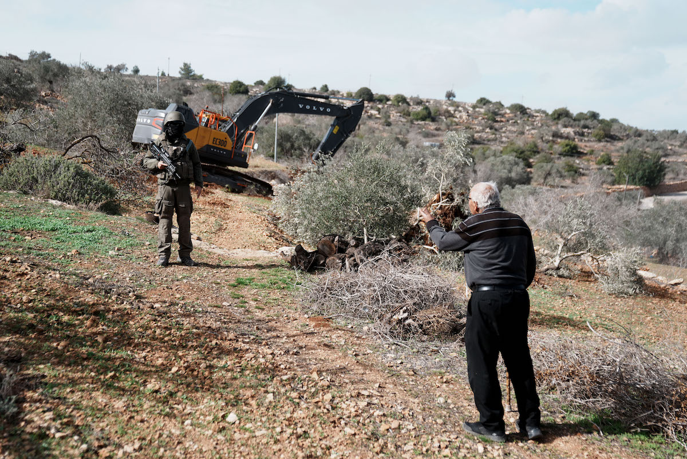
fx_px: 917
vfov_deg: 28.1
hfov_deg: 41.1
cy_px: 230
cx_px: 344
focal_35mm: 48
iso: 200
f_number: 2.8
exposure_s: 1/5000
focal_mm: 48
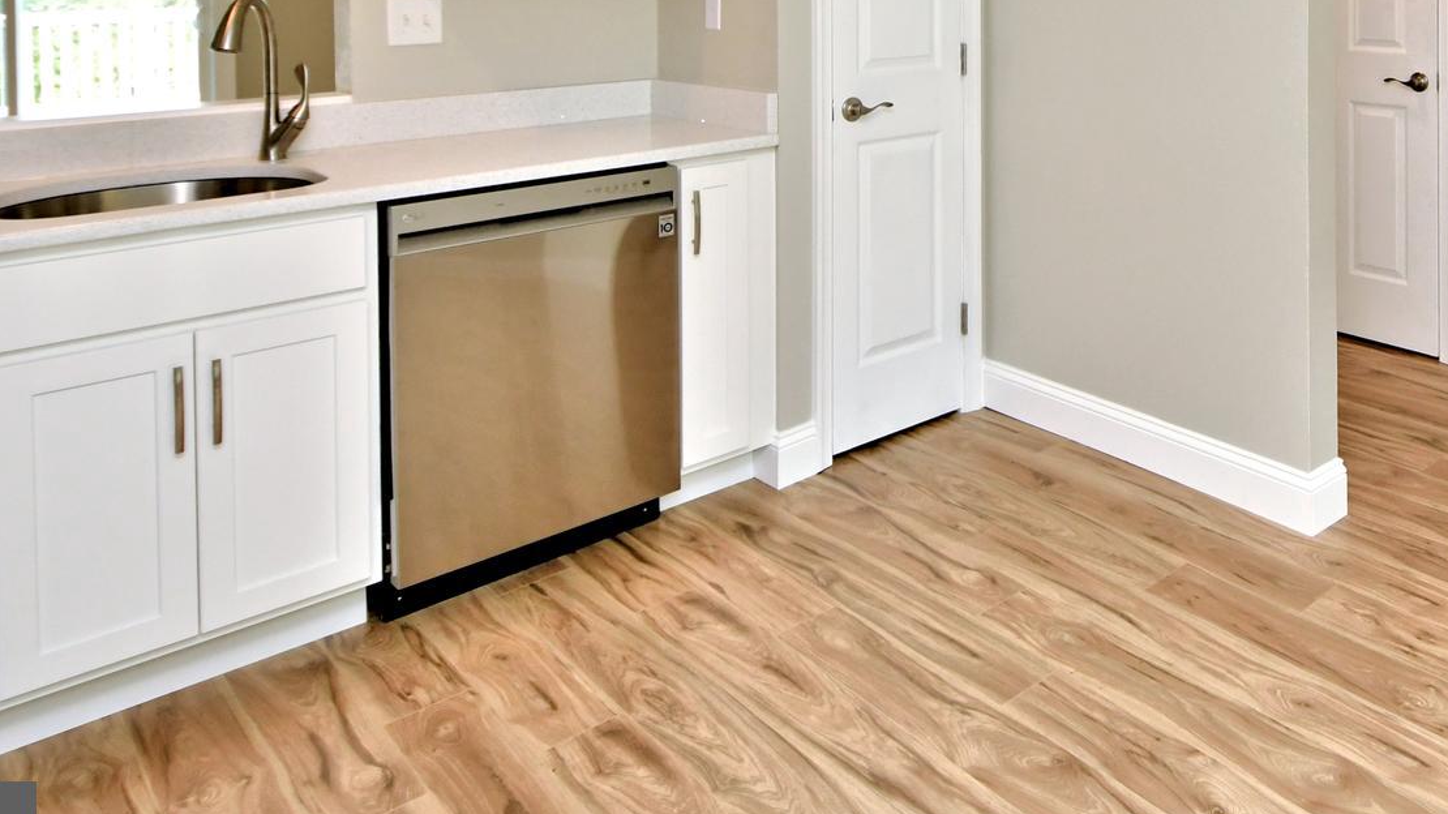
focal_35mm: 29
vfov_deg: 35.9
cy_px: -14
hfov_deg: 62.4
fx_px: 1113
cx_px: 1083
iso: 1000
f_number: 5
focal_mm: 10
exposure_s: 1/250
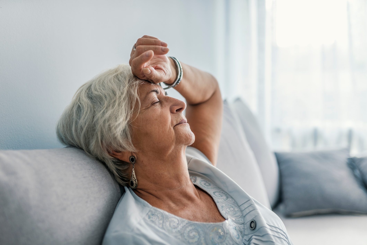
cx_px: 184
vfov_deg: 37.9
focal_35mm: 35
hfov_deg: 54.4
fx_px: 357
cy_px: 122
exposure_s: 1/160
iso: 200
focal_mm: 35
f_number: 2
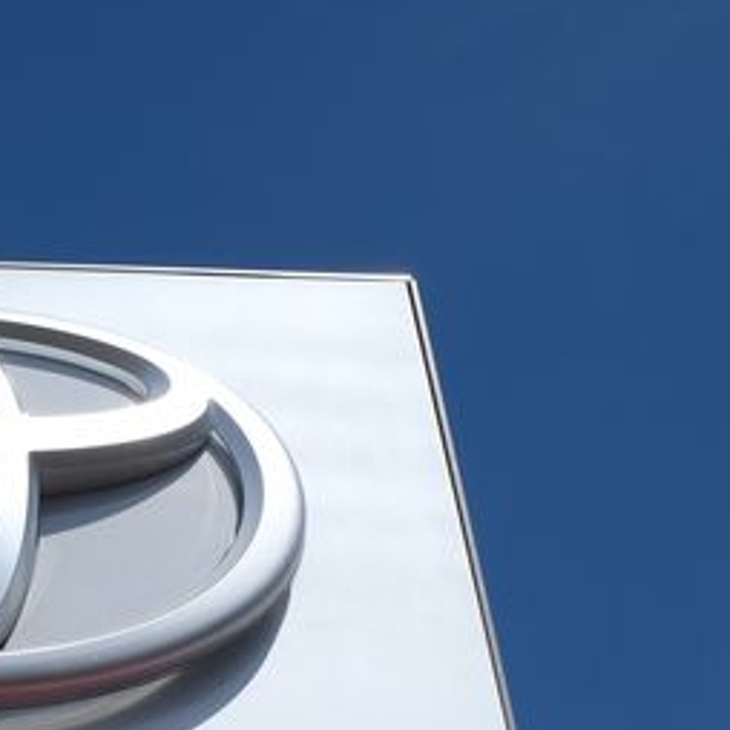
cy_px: 655
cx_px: -17
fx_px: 2410
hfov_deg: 16.8
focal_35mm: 101
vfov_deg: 17.0
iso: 200
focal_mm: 28.2
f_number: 11
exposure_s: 1/400
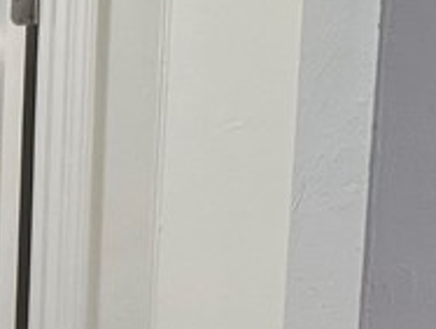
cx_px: -256
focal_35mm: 71
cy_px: 341
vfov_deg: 20.1
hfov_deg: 21.7
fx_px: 896
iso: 160
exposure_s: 1/60
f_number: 1.8
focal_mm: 1.57
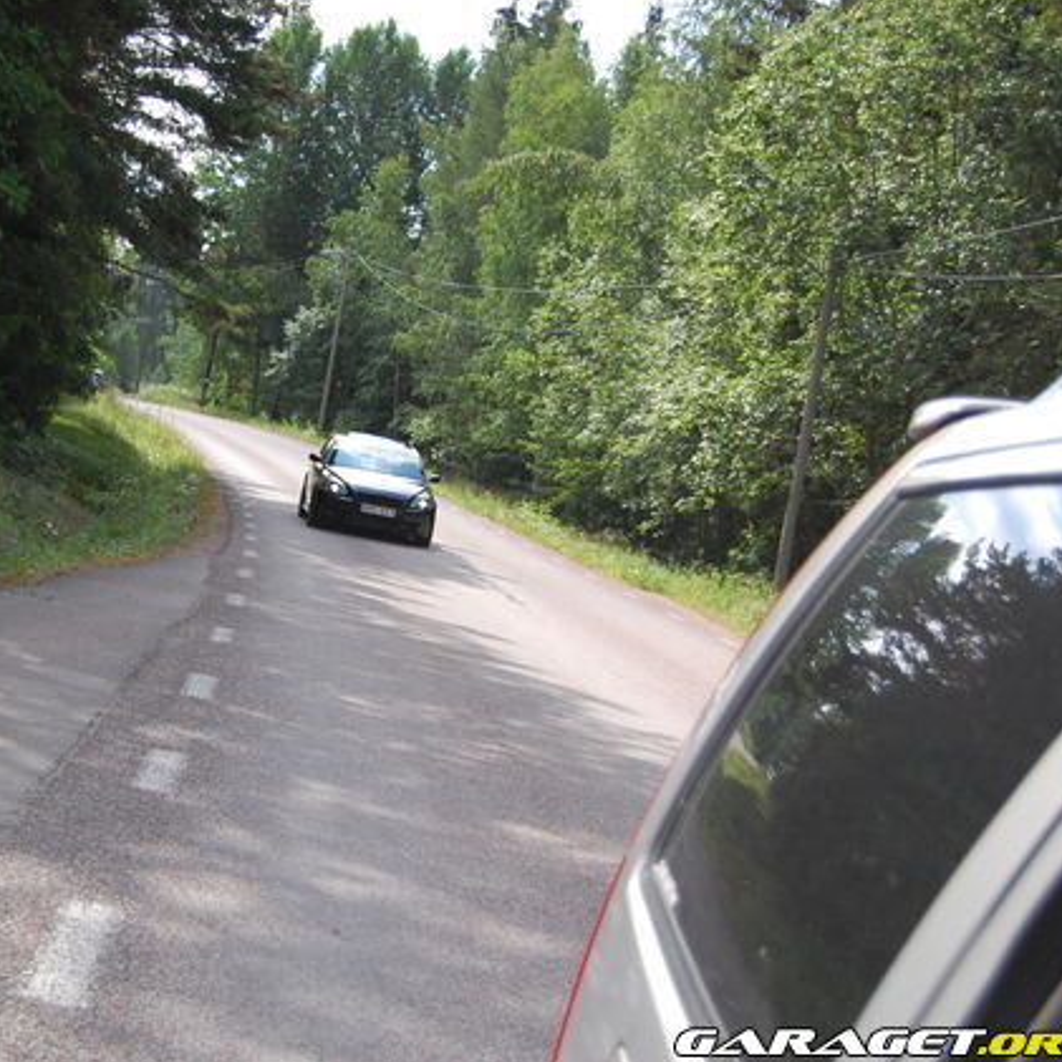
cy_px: 530
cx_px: 300
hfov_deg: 27.4
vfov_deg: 27.7
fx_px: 2152
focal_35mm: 62
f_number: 4.5
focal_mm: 32
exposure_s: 1/2500
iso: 800
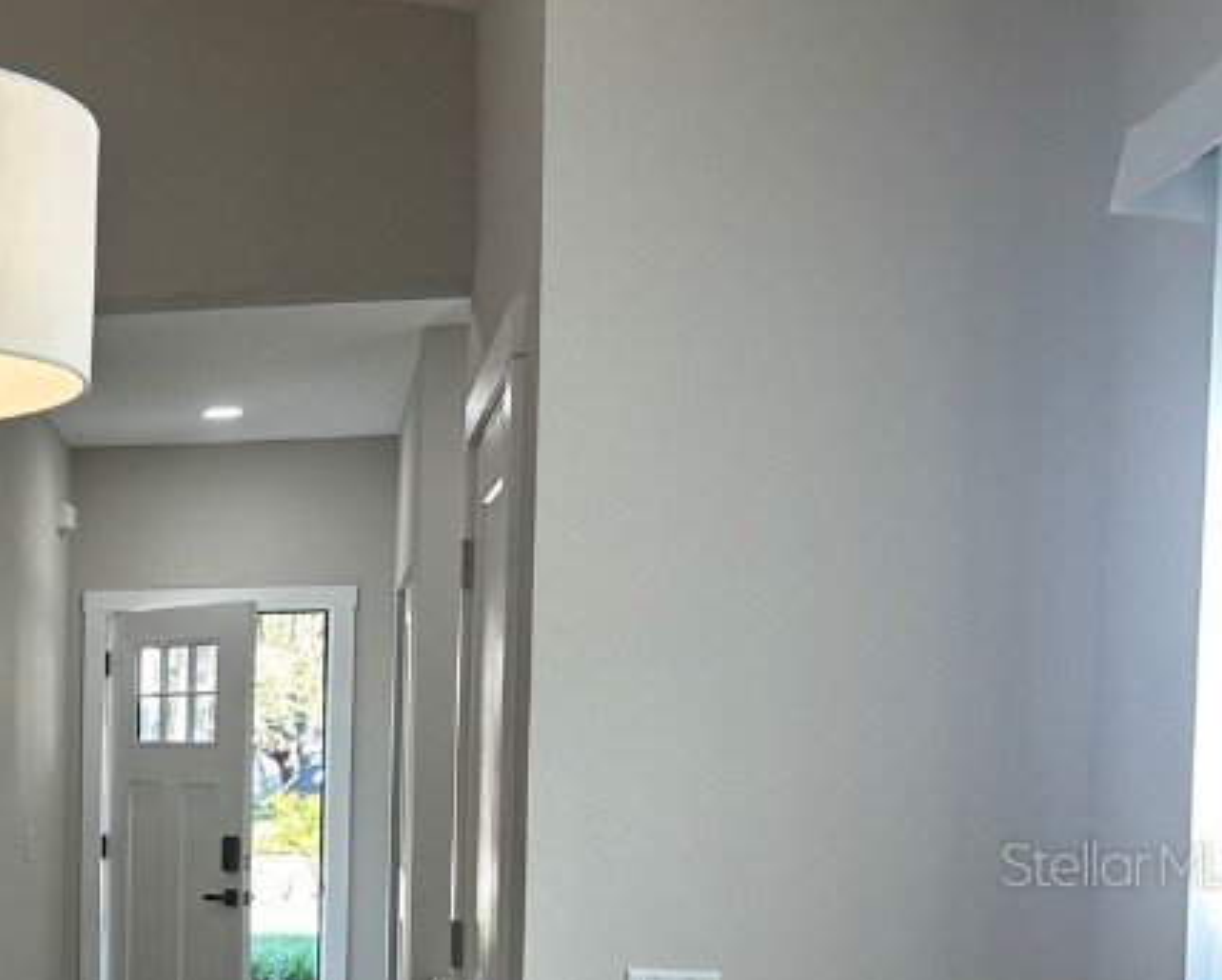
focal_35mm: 56
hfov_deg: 29.5
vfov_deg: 26.4
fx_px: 2027
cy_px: 863
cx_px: -191
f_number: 1.78
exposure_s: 1/120
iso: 100
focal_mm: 6.86
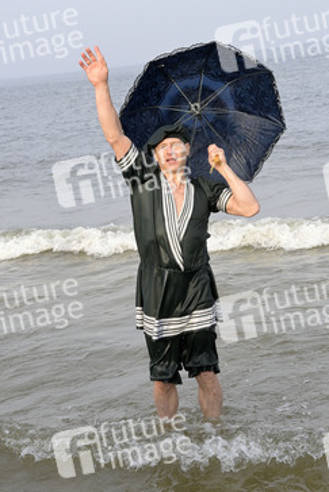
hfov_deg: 15.2
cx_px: 161
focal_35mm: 90
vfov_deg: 22.6
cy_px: 243
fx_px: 1232
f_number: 18
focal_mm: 82
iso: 4000
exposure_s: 1/1000
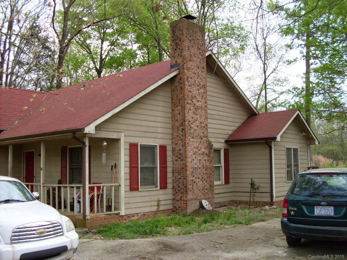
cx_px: 174
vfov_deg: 37.7
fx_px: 381
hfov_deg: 49.0
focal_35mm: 38
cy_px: 130
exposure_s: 1/350
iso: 80
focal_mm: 6.3
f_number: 2.8
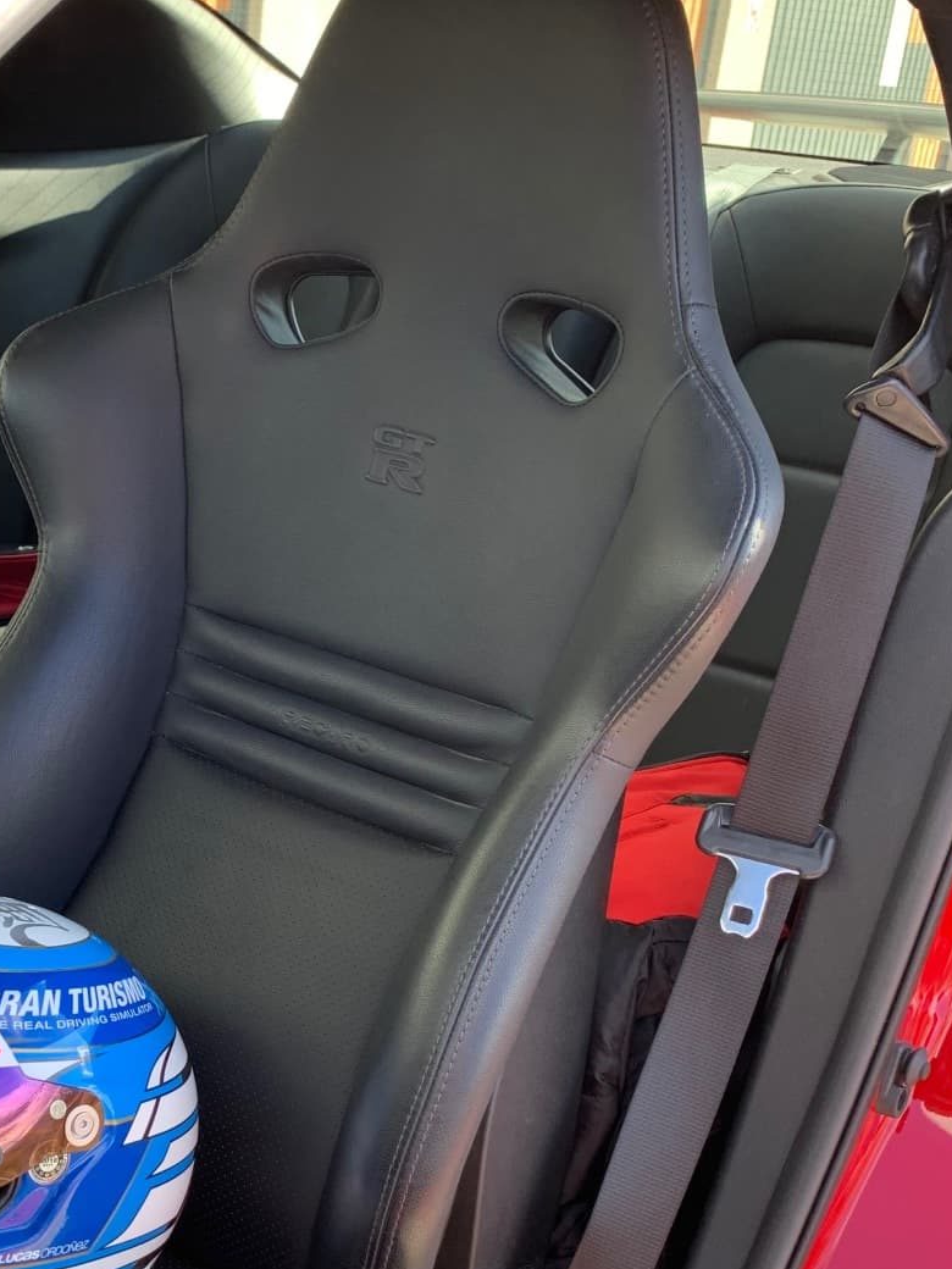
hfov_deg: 29.3
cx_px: 145
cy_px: 799
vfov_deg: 39.4
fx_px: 1760
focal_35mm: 48
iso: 25
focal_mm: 4.25
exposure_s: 1/124
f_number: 1.8
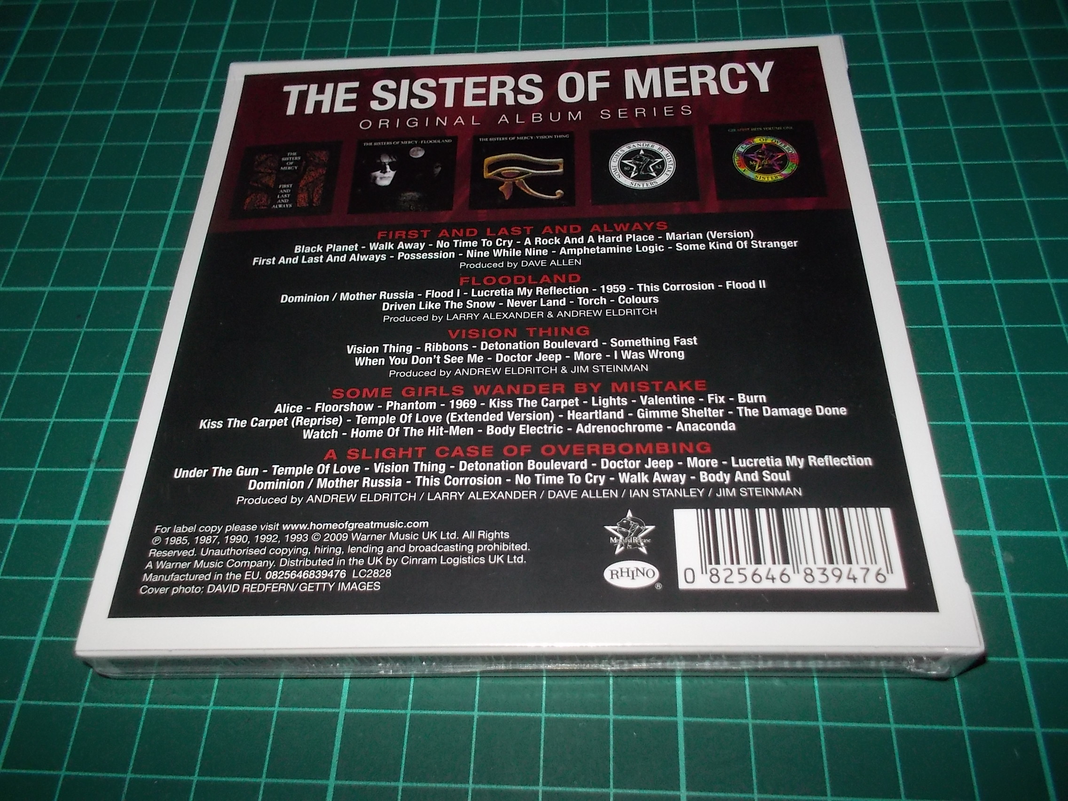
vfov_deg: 48.2
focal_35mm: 29
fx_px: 895
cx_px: 534
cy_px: 400
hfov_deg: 61.7
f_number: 3.3
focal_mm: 4.1
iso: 200
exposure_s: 1/30
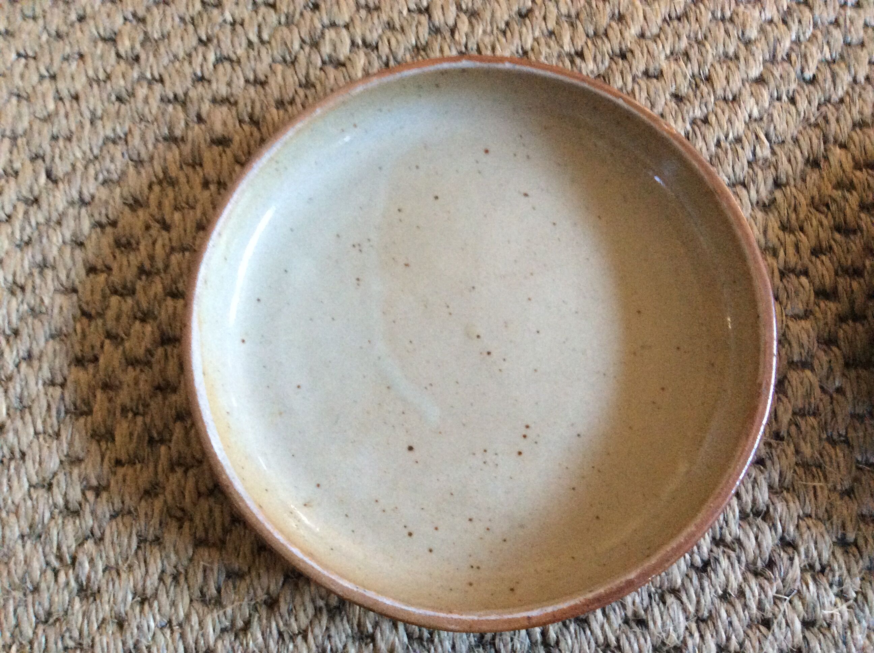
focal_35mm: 32
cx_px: 437
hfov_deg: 56.9
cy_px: 326
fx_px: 807
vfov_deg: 44.1
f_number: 2.4
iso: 250
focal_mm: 3.3
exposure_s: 1/17
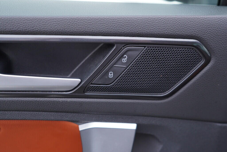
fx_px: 227
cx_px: 114
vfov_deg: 36.9
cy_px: 76
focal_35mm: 36
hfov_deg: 53.1
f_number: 2.8
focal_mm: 24
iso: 160
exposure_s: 1/40
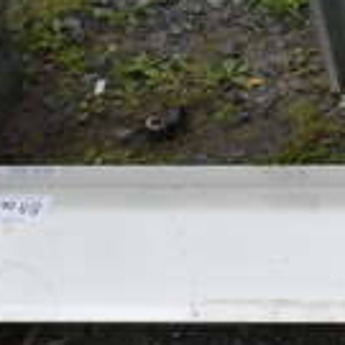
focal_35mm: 104
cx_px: 618
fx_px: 1173
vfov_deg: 16.5
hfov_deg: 14.7
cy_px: 307
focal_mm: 18
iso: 100
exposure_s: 1/320
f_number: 9
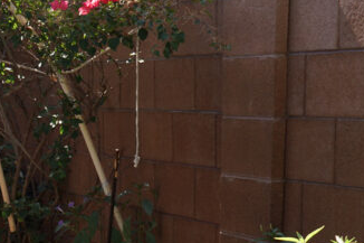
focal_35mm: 132
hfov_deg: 14.6
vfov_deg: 10.1
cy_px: 344
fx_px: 1334
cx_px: -166
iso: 100
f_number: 6.3
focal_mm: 28
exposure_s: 1/100
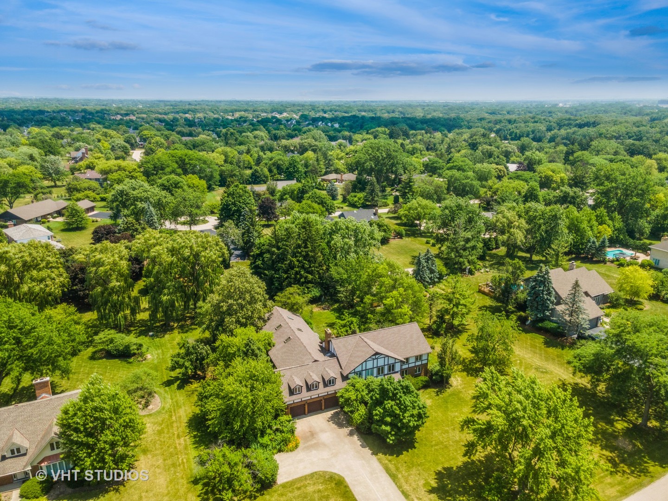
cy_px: 250
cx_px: 334
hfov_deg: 71.6
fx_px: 463
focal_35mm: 24
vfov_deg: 56.8
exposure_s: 1/200
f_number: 2.8
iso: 100
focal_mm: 4.5
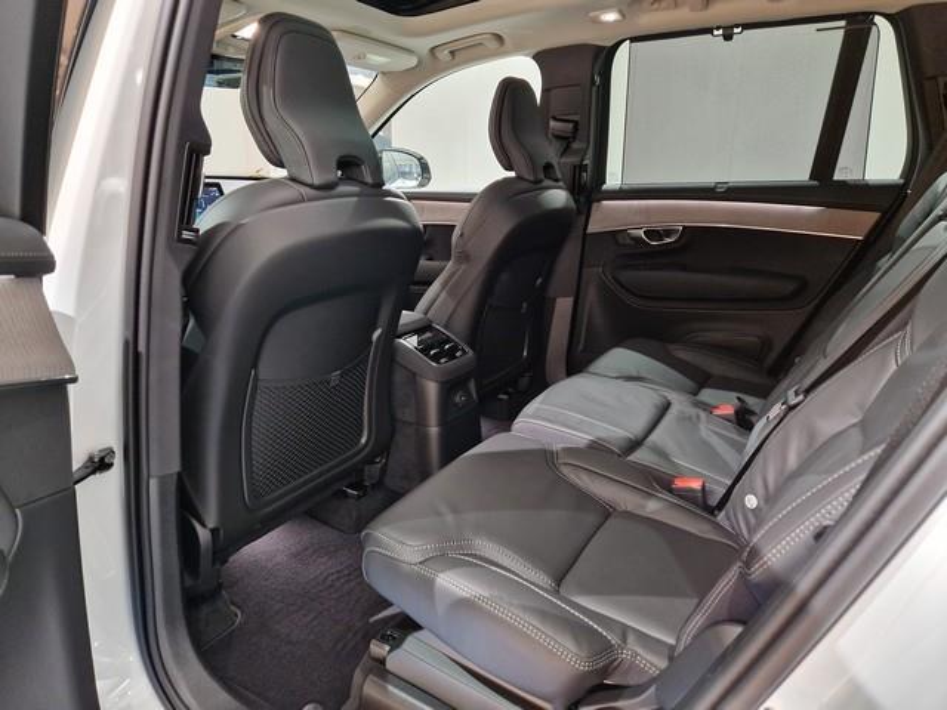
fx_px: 629
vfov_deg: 58.9
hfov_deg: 73.9
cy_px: 355
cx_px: 474
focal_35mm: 23
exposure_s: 1/29
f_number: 1.8
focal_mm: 5.4
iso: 640
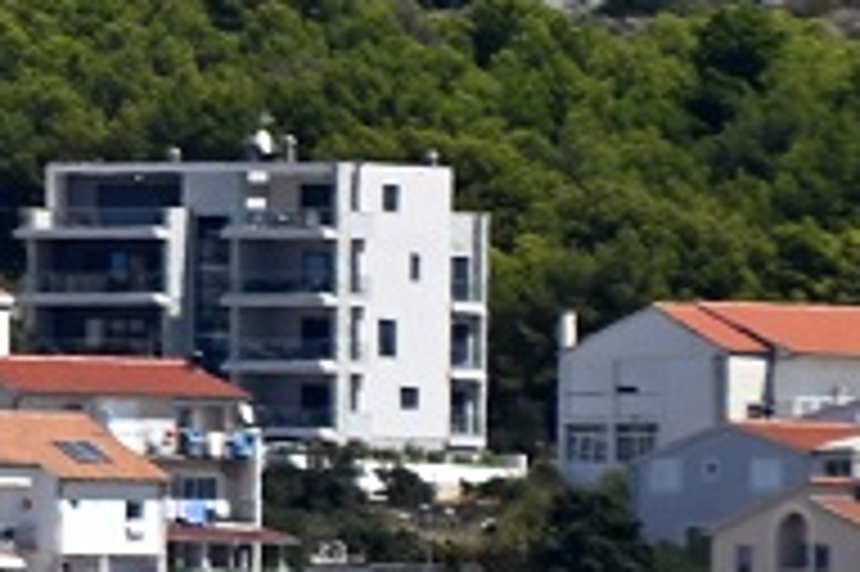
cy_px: 160
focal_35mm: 2046
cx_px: -1108
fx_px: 48834
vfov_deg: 0.7
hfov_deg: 1.0
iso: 125
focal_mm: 300
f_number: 5.6
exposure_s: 1/1000
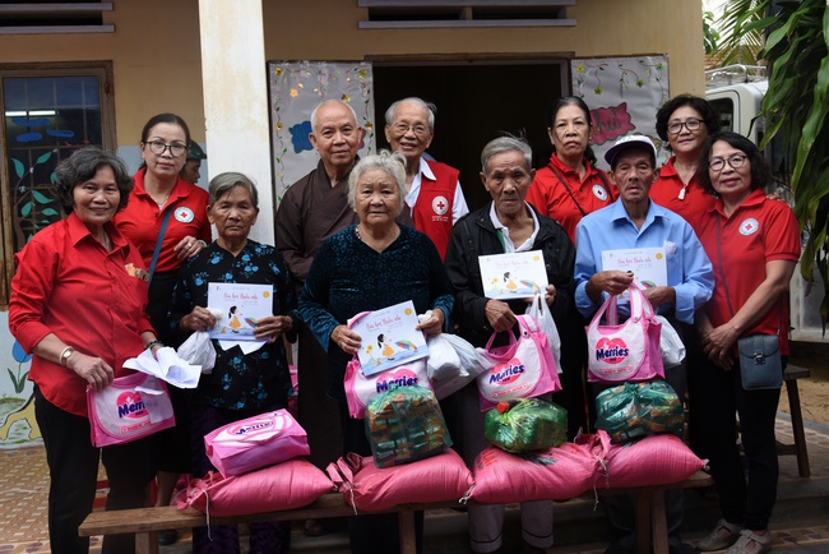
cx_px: 414
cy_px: 277
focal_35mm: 40
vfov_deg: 33.4
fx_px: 921
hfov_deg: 48.4
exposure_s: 1/125
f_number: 6.3
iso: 180
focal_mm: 40
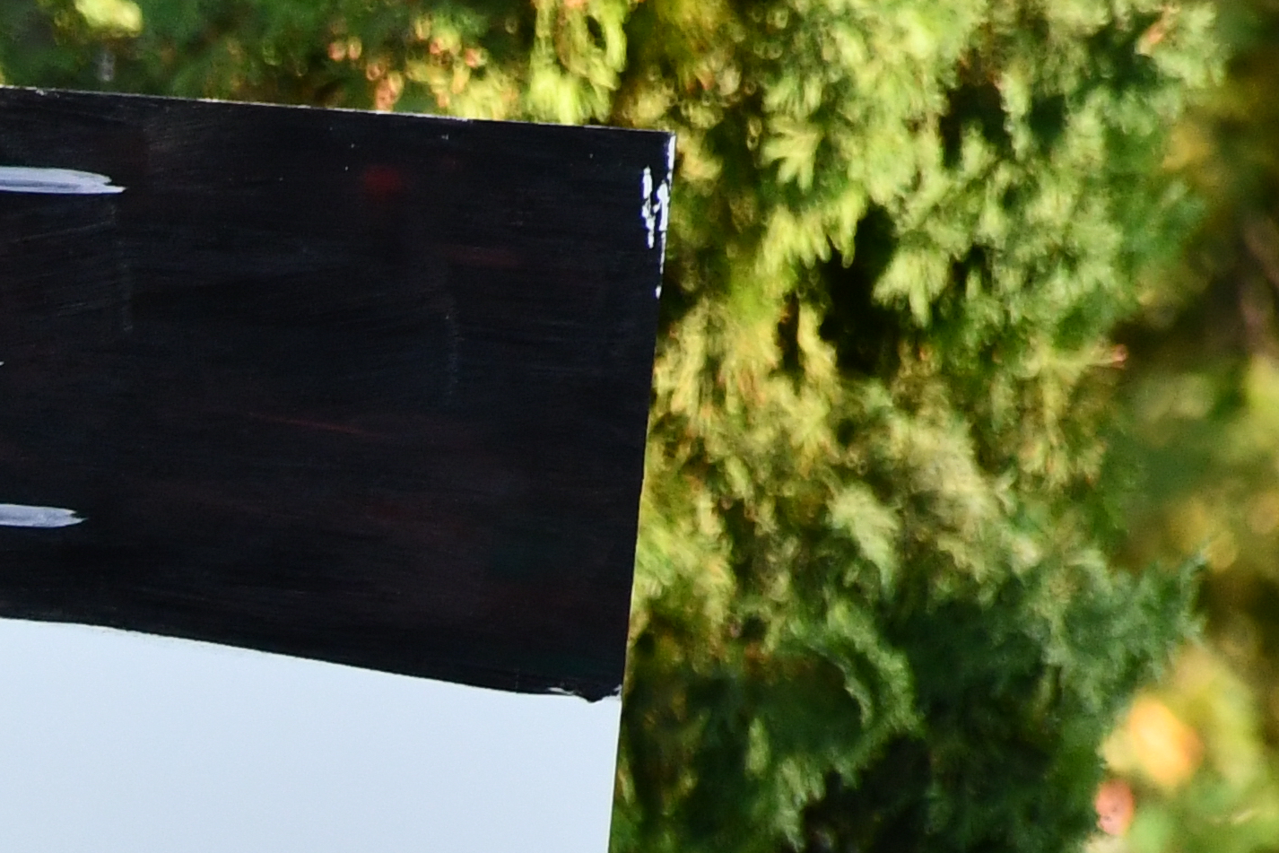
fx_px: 29134
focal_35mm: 820
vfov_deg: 1.7
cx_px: -759
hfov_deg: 2.5
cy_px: 1070
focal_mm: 140
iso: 1100
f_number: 5.6
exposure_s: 1/800
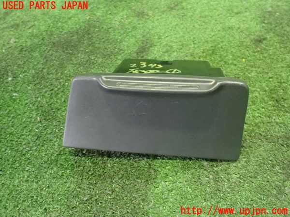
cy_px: 108
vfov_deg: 46.8
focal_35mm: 30
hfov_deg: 60.0
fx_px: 251
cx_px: 145
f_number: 2.3
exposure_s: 1/30
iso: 1250
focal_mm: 5.4
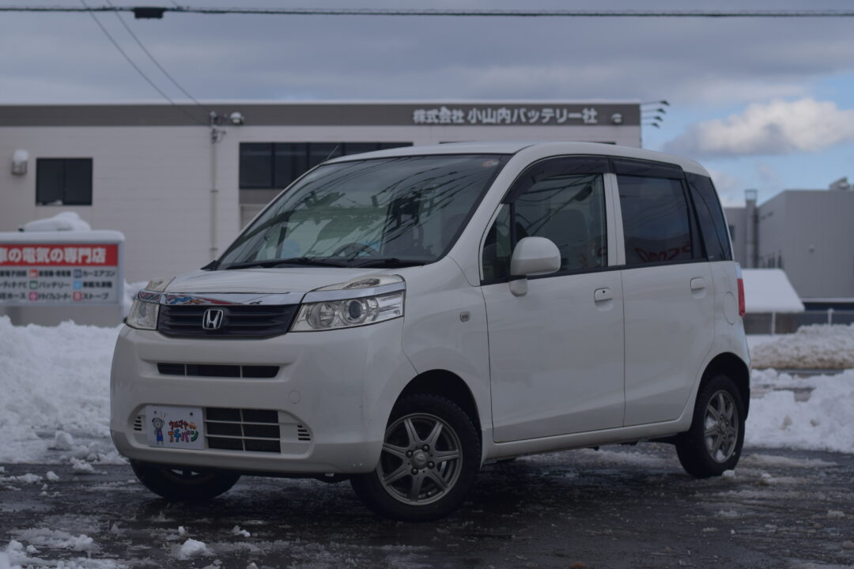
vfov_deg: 18.2
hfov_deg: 27.0
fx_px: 1779
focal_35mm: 75
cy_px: 284
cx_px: 427
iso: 200
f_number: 2.8
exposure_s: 1/4000
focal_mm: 50
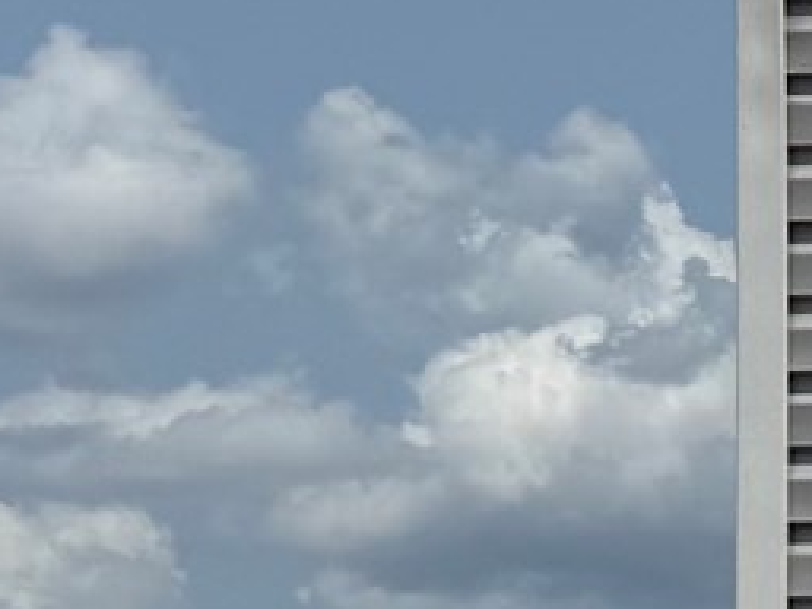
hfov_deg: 8.0
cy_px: 841
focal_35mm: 192
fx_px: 4504
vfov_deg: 7.6
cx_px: 2810
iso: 80
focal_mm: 6.76
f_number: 1.78
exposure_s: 1/11905
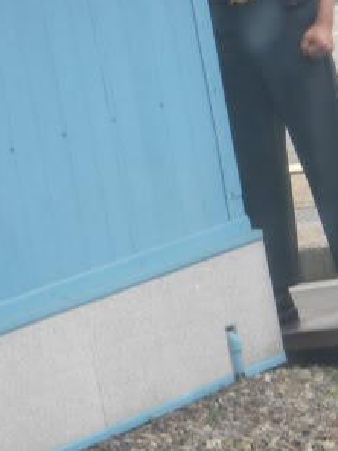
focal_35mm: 292
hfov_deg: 5.1
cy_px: 90
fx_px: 3802
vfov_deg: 6.8
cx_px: 231
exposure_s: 1/100
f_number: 5.9
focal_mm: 18.9
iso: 80
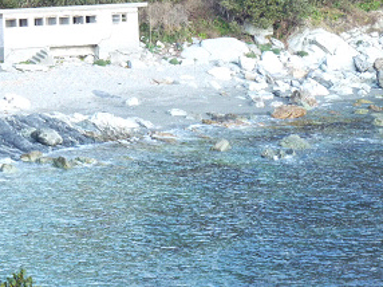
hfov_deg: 8.5
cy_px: 21
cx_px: 92
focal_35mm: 232
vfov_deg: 6.4
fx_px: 2565
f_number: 3.6
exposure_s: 1/160
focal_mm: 22.3
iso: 200
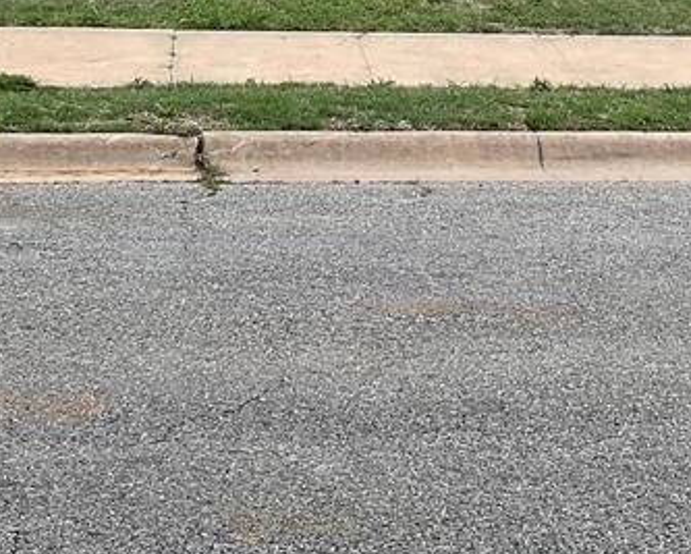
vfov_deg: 16.8
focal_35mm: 87
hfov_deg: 21.8
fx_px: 1781
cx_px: 513
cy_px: -151
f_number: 1.8
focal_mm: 3
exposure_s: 1/691
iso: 16
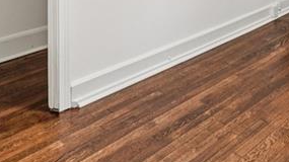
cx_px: 285
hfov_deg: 38.1
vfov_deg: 20.2
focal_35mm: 48
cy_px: -98
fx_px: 371
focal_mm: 16.5
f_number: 8
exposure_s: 1/15
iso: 800
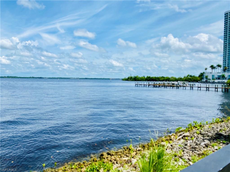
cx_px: 115
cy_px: 86
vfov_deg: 53.1
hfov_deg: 67.3
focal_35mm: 26
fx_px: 173
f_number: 1.8
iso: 32
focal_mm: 4.25
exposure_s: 1/5236
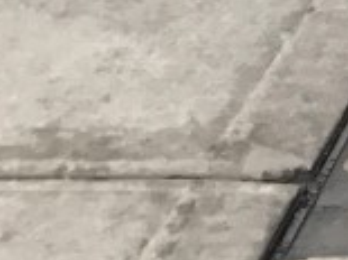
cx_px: 1026
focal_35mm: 185
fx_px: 1858
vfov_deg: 7.0
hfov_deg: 8.9
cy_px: -583
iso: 40
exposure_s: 1/120
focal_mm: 3.99
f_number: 1.8
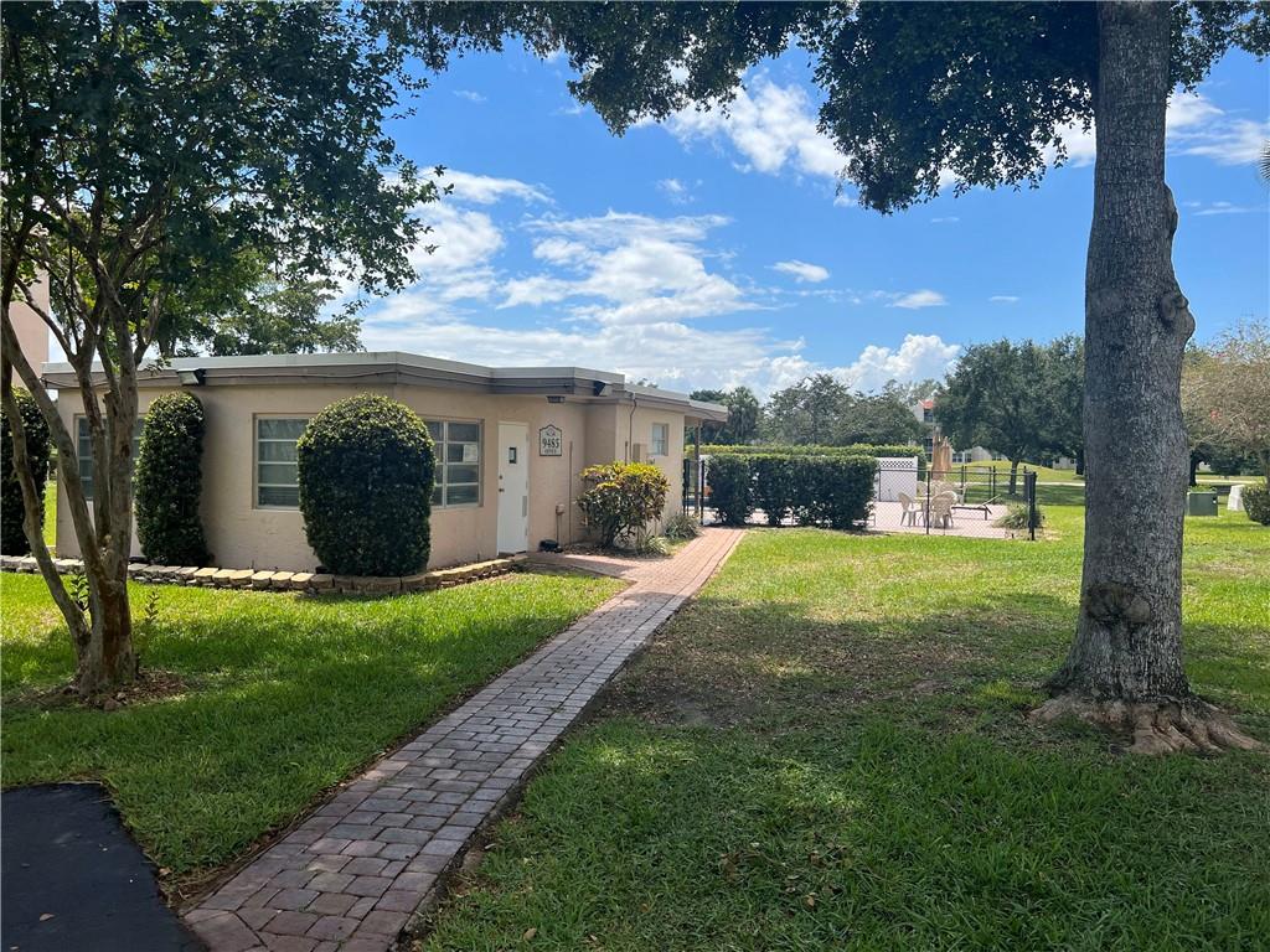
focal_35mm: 26
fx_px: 954
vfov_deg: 53.1
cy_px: 476
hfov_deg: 67.3
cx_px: 635
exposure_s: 1/4630
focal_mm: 5.7
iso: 50
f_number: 1.5
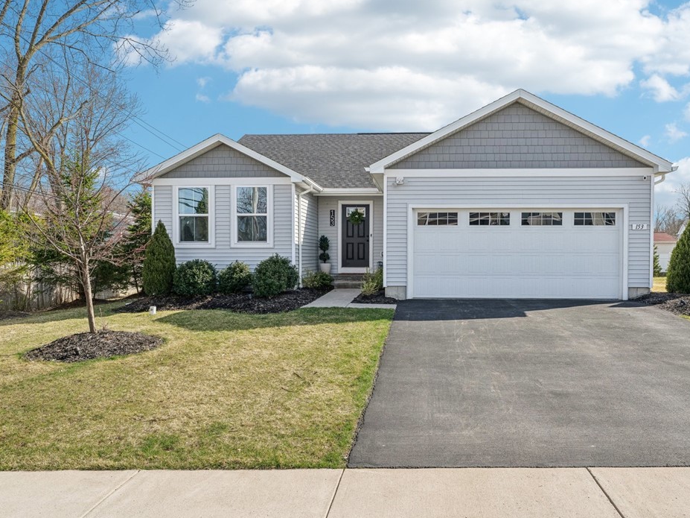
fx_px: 538
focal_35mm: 27
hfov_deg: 65.0
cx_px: 398
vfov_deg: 51.3
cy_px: 265
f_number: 9
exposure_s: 1/160
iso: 100
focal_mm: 24
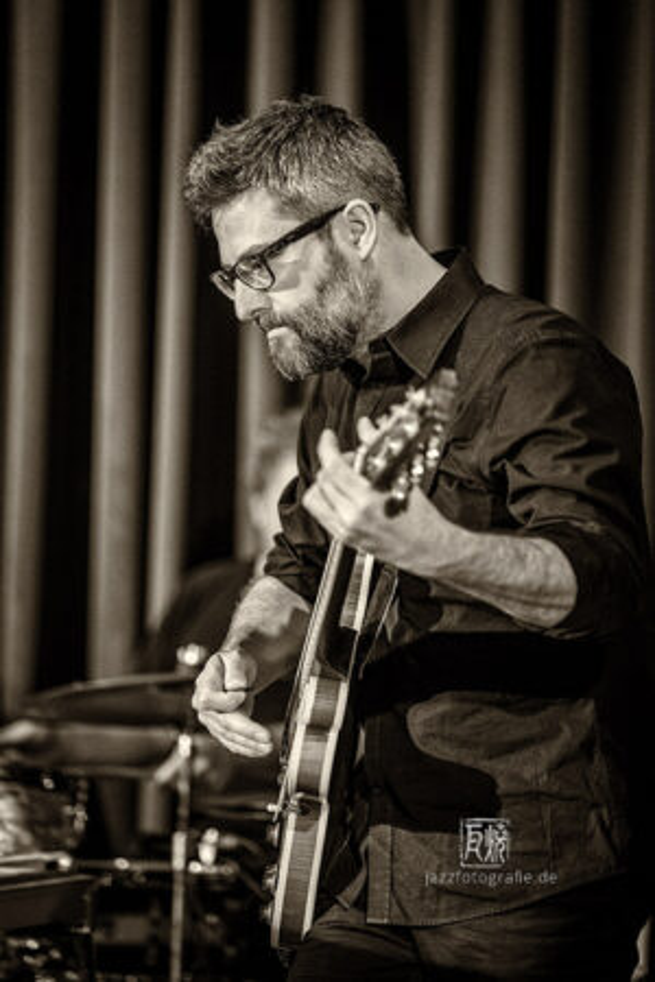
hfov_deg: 10.2
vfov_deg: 15.2
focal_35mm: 135
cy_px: 491
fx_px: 3684
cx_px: 328
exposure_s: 1/80
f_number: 2.8
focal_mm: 135
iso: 800
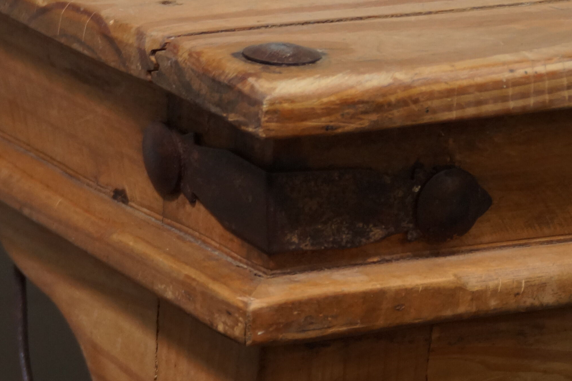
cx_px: -95
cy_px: 215
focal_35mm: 203
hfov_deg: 10.0
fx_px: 3224
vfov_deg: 6.8
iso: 500
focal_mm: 50
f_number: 4.5
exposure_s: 1/80
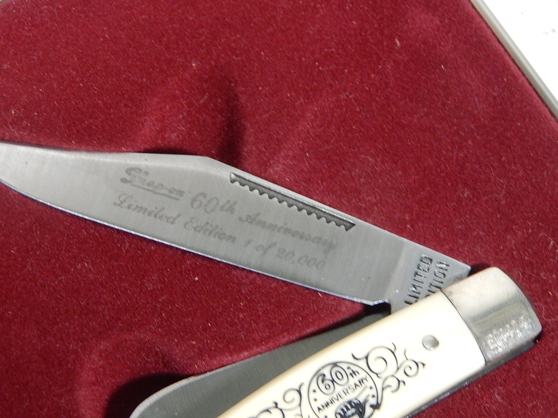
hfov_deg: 15.1
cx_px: 279
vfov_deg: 11.3
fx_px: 2112
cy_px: 209
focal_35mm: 131
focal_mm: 23.4
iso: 560
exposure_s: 1/15
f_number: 4.8
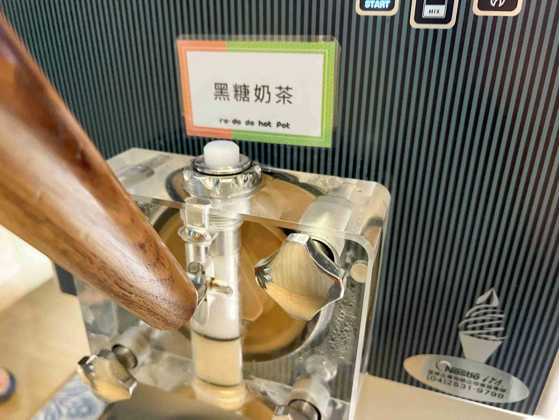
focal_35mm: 26
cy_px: 210
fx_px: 420
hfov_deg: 67.3
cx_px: 280
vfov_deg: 53.1
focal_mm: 5.7
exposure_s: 1/60
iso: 500
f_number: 1.5
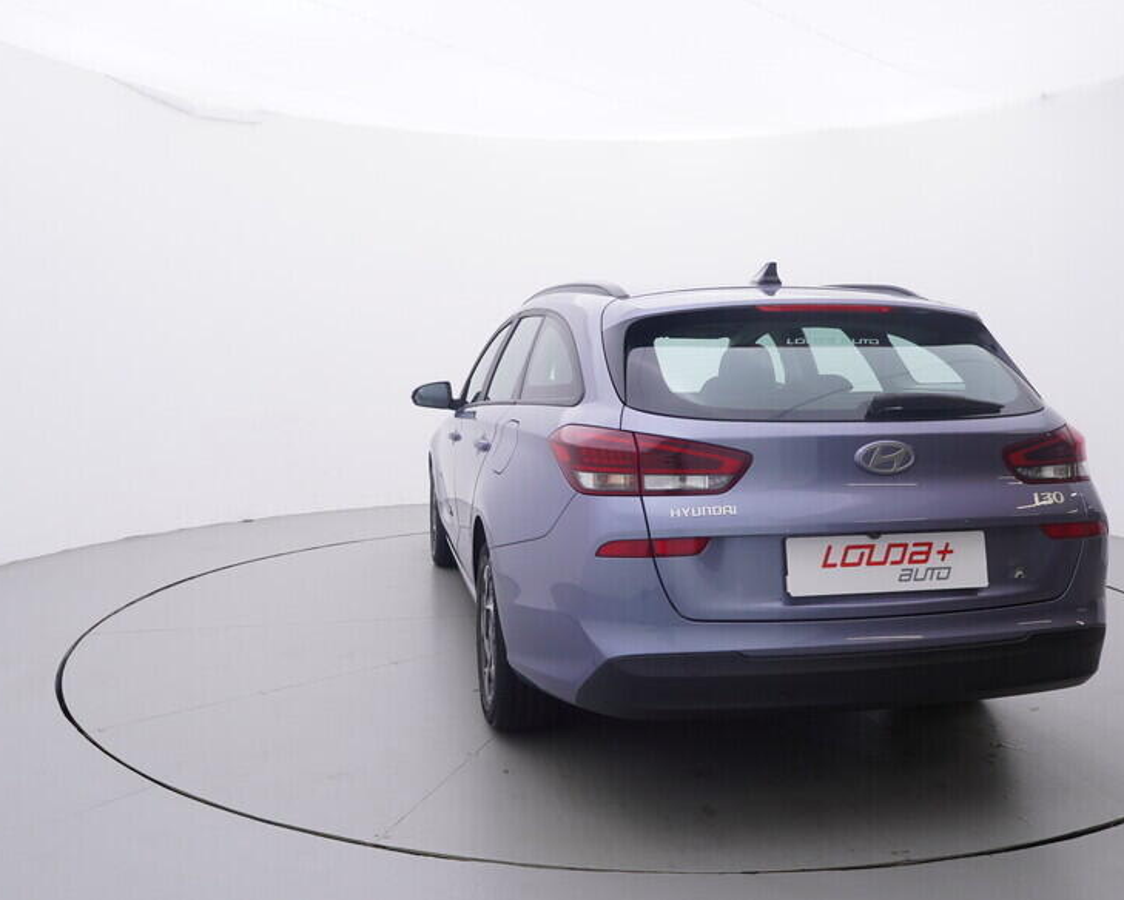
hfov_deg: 59.3
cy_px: 476
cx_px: 570
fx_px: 987
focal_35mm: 30
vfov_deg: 49.0
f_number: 5
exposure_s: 1/80
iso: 200
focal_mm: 15
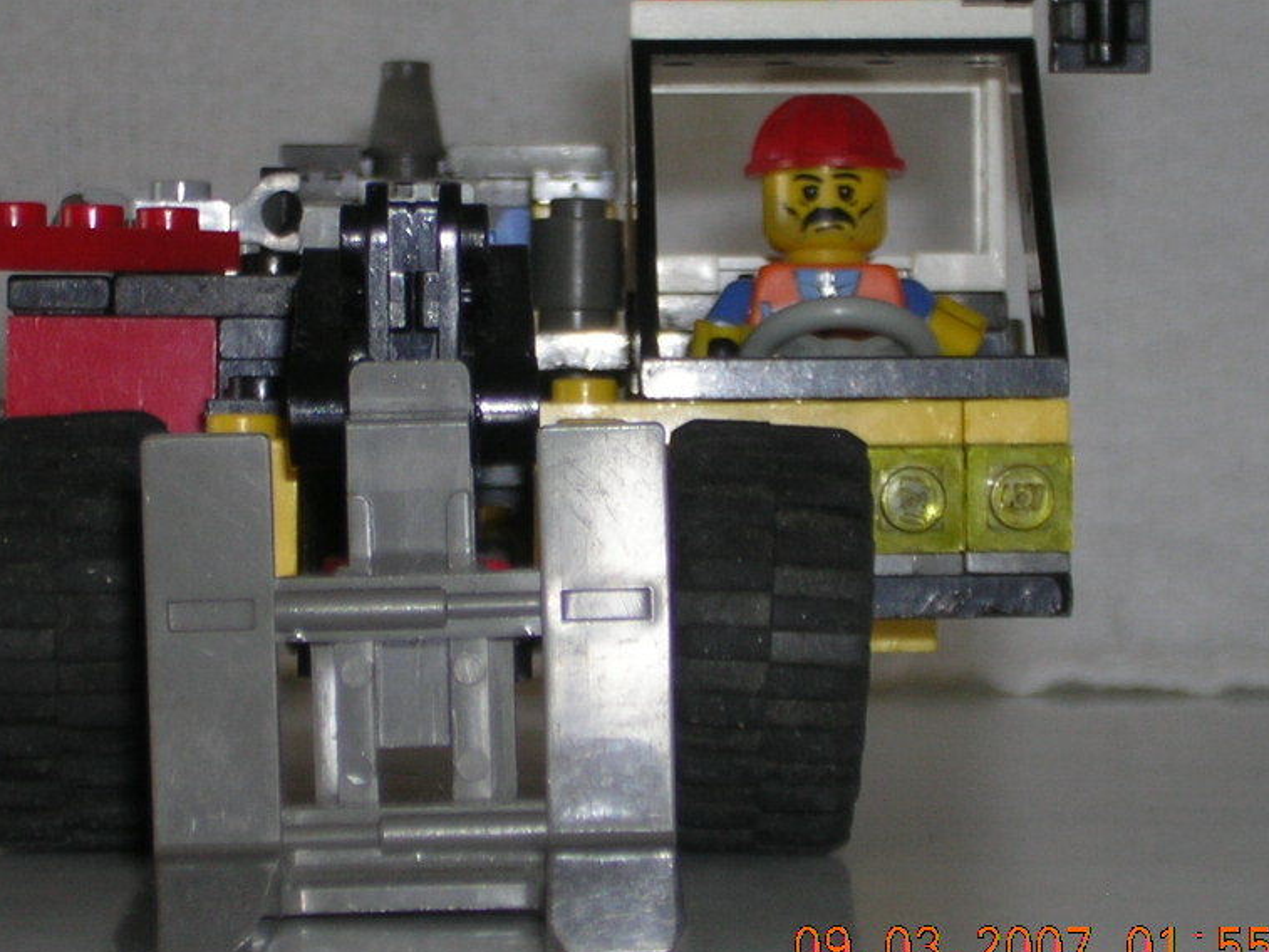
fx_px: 5353
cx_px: 548
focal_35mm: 146
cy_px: 439
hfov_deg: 13.5
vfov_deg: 10.2
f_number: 4.7
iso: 50
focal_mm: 14.1
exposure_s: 1/60.1
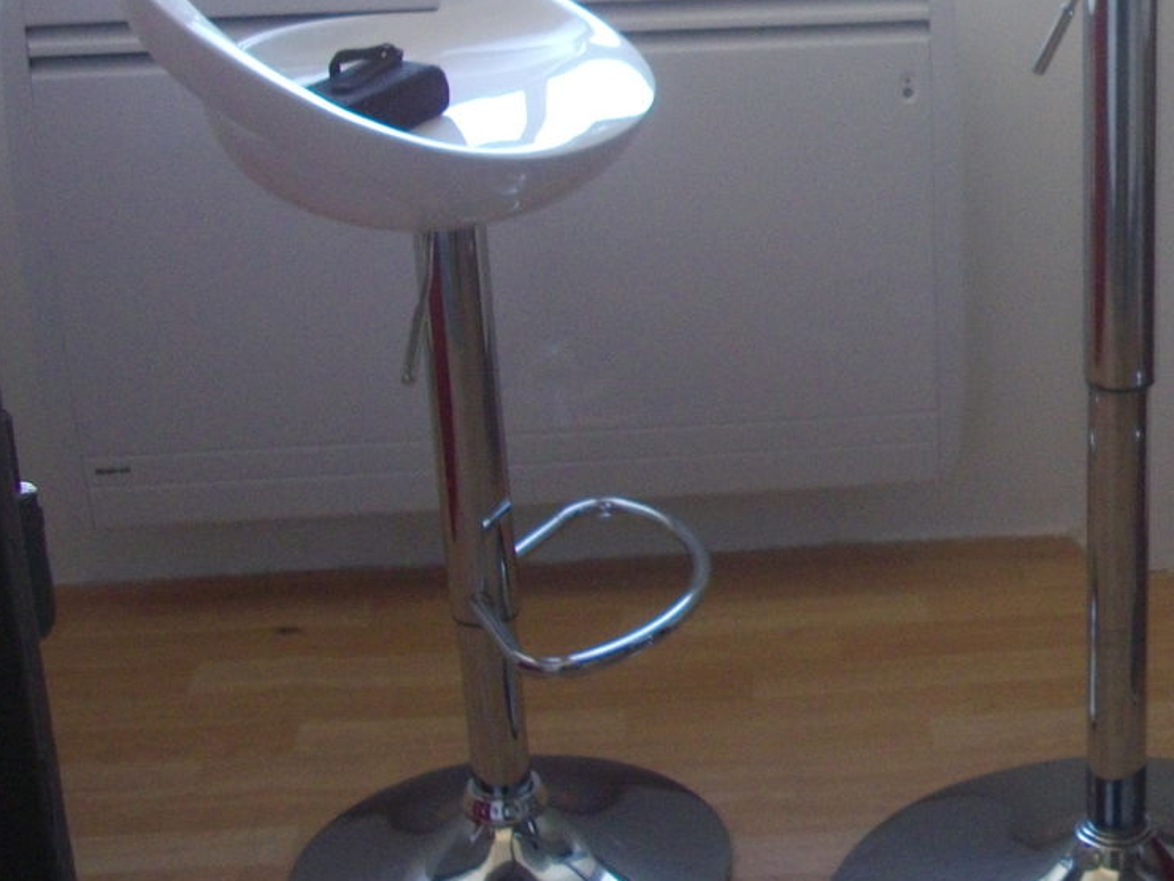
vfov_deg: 18.3
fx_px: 2713
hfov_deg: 23.3
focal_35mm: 80
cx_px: 1199
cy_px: 175
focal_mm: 6.2
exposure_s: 1/60
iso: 200
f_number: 2.8
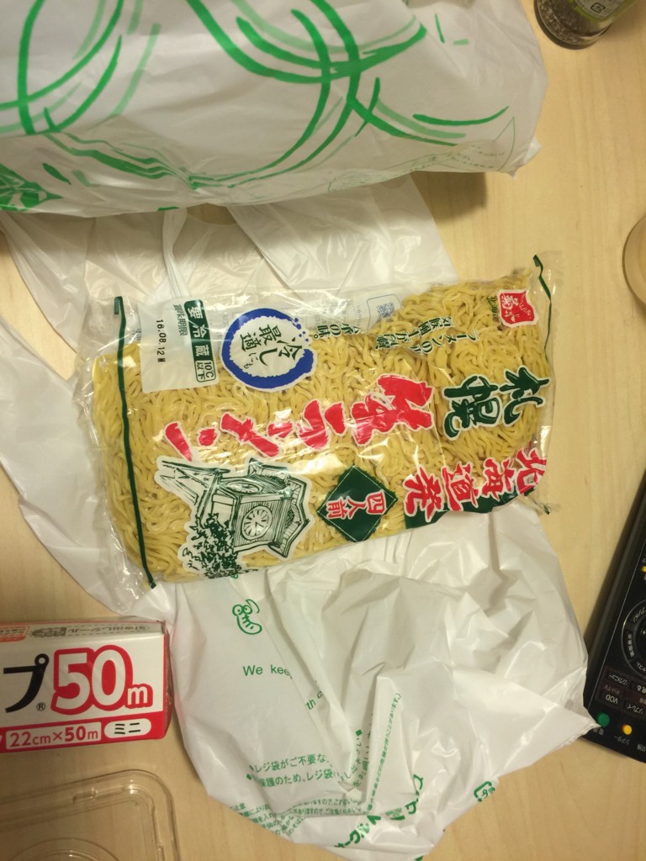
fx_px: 722
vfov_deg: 61.7
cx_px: 323
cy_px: 430
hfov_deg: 48.2
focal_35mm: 29
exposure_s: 1/15
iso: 32
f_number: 2.2
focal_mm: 4.15
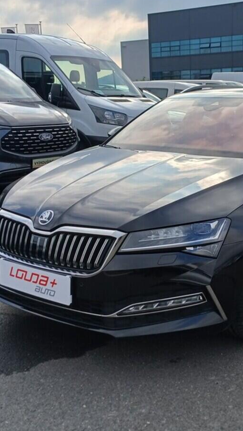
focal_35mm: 45
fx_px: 515
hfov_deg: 26.2
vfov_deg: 45.3
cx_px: 183
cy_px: 181
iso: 20
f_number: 1.8
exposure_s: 1/421
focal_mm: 3.98
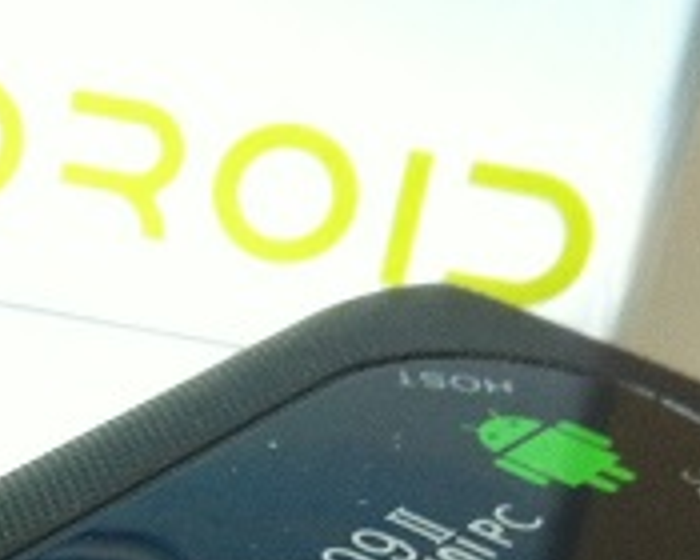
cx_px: -92
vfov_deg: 10.7
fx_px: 2818
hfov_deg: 13.8
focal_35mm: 136
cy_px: 976
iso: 125
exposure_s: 1/15
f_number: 2.8
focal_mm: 3.85
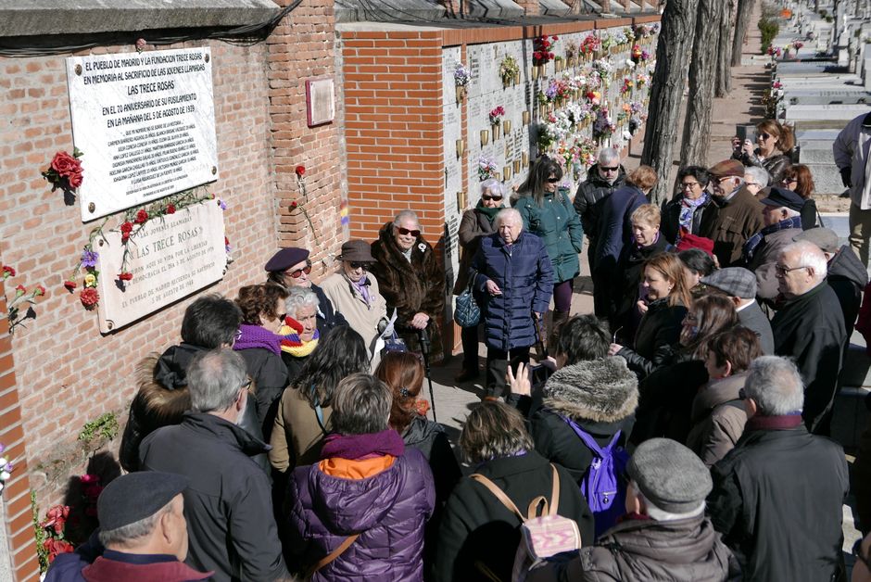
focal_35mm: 44
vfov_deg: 30.6
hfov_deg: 44.5
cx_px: 436
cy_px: 291
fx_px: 1065
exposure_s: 1/3200
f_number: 2.6
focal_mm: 19.9
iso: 100
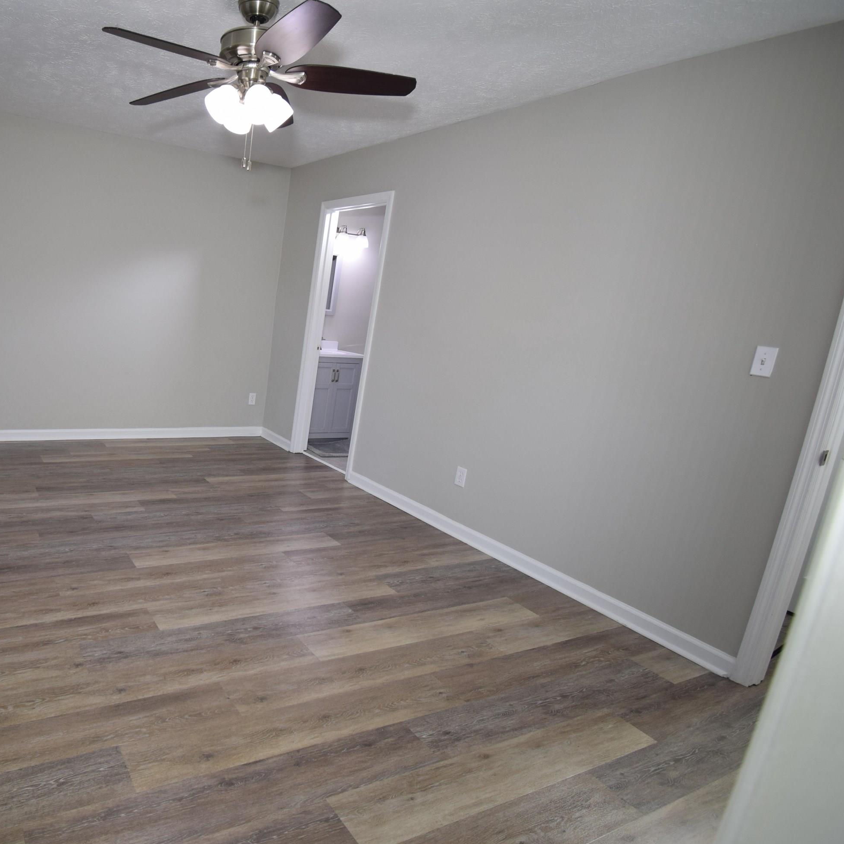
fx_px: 552
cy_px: 427
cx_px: 197
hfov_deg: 69.2
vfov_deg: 74.8
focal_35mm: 20
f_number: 5
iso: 400
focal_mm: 10
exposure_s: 1/100
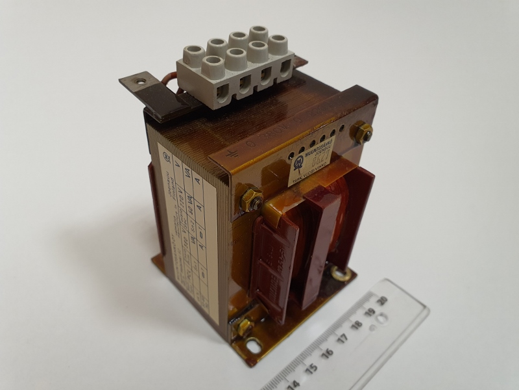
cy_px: 195
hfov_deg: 67.3
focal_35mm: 26
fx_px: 390
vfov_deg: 53.1
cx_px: 260
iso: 200
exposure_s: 1/50
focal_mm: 4.3
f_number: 2.4
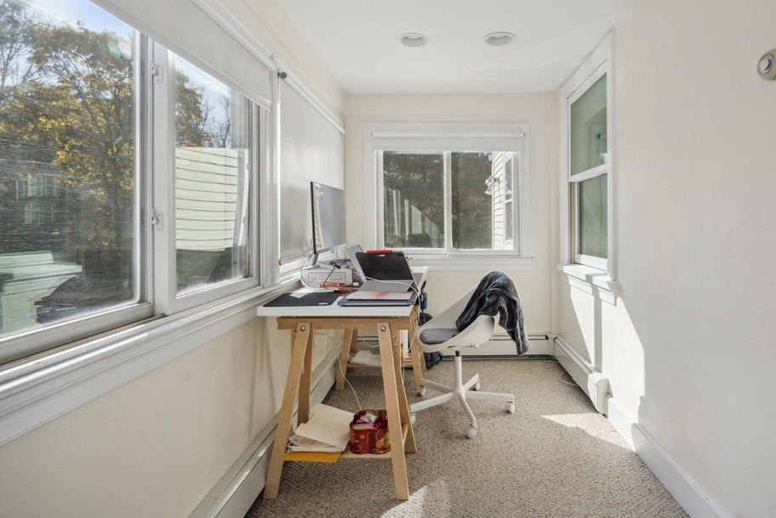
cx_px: 436
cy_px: 231
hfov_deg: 89.6
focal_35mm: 18
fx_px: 388
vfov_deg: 67.2
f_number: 8
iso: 125
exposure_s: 1/25
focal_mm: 16
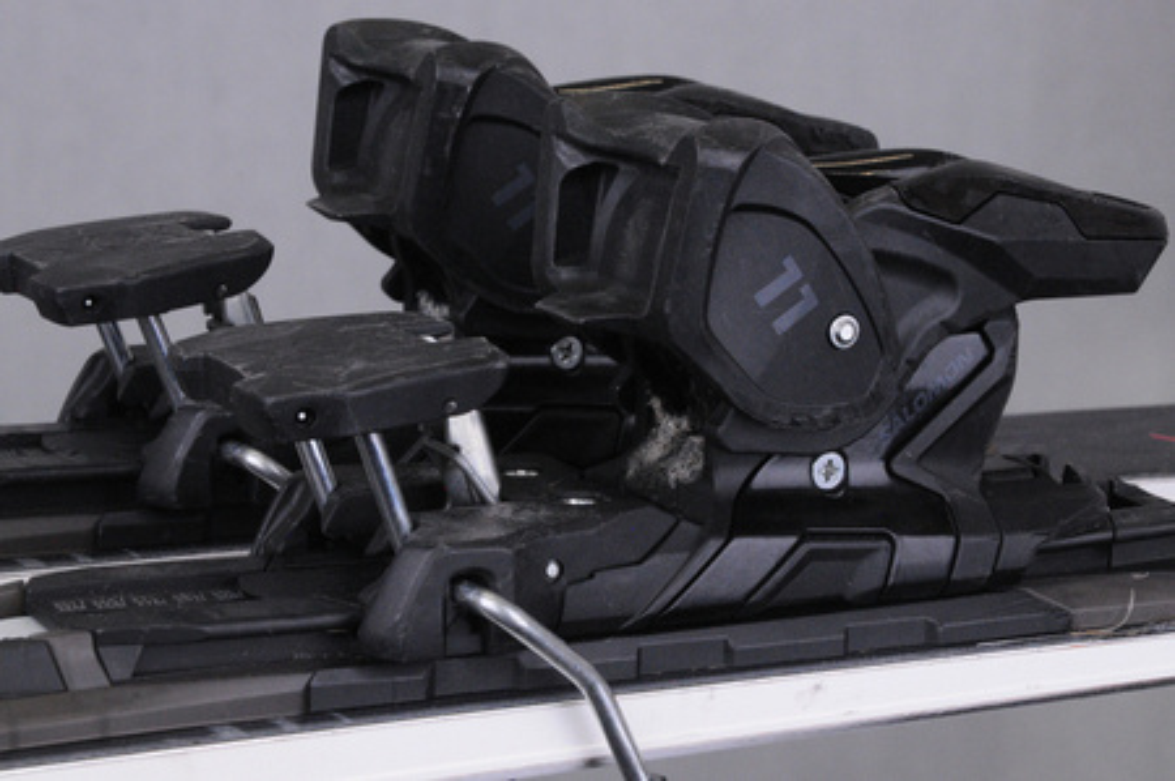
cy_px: 390
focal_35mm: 105
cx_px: 588
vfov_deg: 13.0
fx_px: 3423
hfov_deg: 19.5
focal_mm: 70
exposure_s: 1/125
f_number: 16
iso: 3200
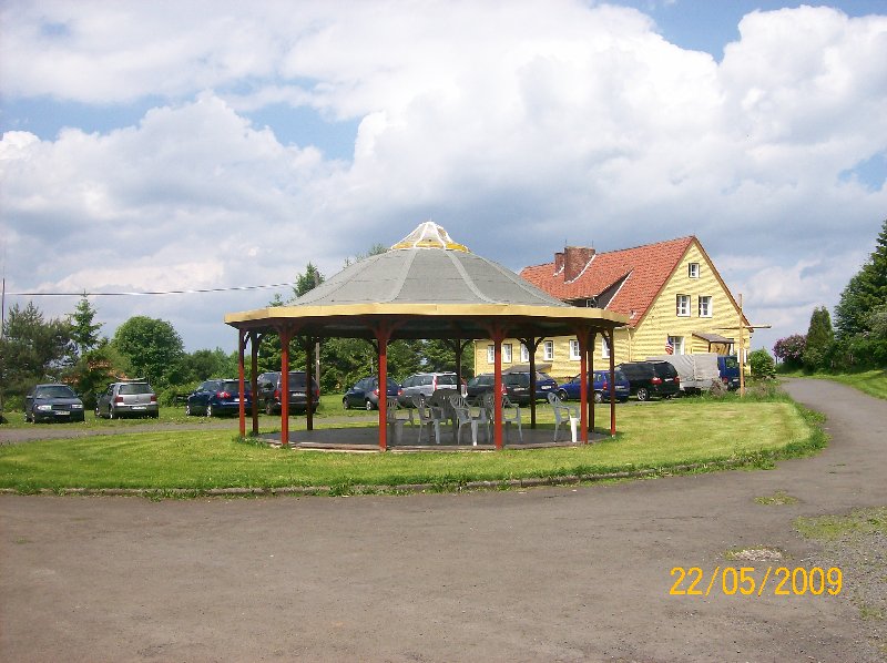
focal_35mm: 36
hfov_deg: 51.4
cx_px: 444
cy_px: 332
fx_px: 921
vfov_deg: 39.6
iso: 80
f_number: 4.8
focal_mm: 6
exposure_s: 1/747
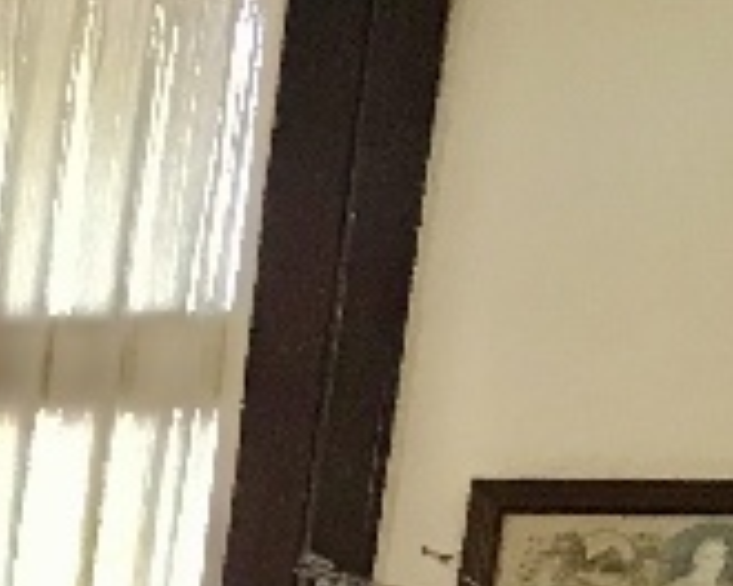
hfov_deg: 9.0
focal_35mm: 177
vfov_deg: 8.0
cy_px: 1487
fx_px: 3840
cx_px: -1404
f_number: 1.8
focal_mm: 3.99
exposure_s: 1/17
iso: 40
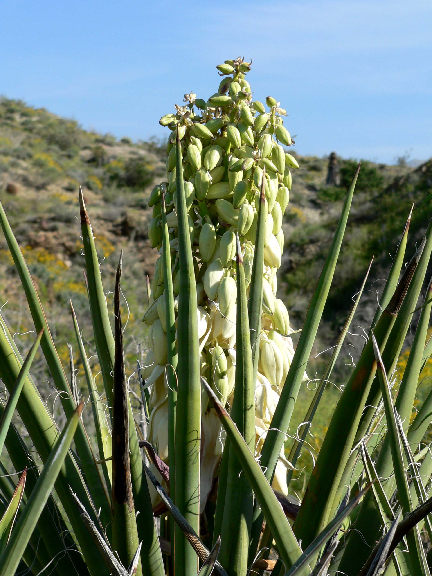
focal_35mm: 104
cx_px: 216
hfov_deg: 14.2
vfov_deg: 18.9
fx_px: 1731
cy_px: 288
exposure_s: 1/500
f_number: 5.2
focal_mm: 17.2
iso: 80
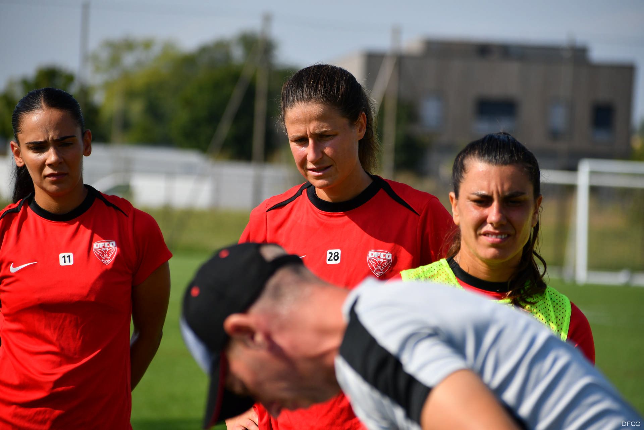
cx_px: 322
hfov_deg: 8.3
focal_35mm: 247
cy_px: 215
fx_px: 4418
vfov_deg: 5.6
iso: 200
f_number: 5.6
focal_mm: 165
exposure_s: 1/2000
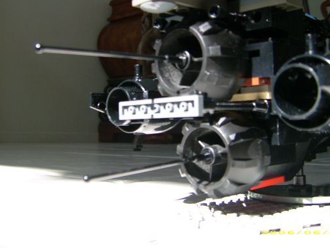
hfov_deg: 42.9
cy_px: 99
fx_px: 420
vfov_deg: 32.8
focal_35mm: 44
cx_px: 158
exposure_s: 1/84
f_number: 2.8
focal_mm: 5.95
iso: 50
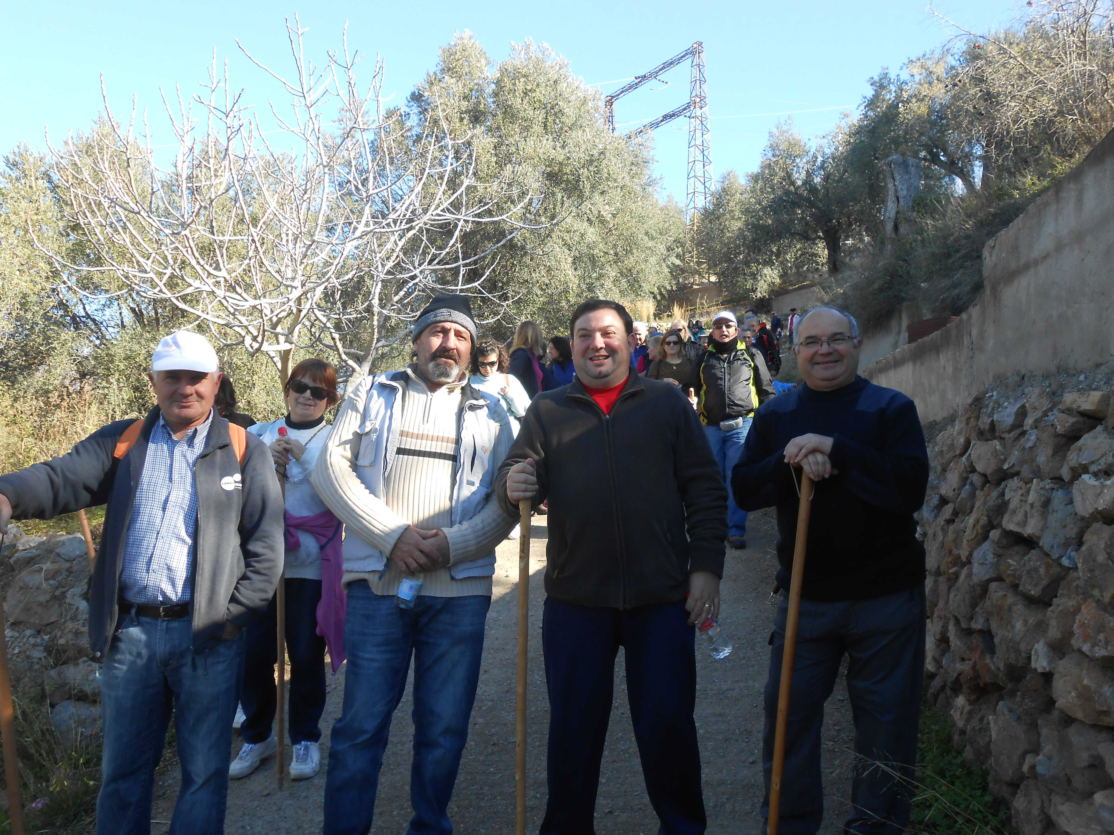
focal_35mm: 30
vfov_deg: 46.8
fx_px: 965
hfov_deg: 60.0
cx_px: 557
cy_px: 418
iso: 80
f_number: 3.8
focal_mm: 5.3
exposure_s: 1/160
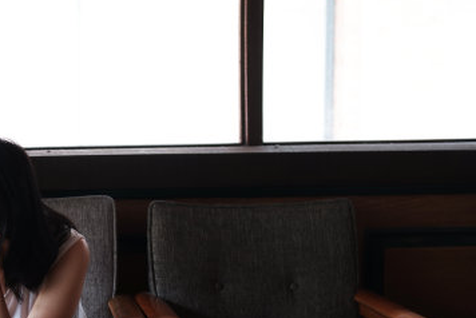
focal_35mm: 91
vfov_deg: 15.1
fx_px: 1204
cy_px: 171
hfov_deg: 22.1
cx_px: 94
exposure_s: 1/200
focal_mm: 35
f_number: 2
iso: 200
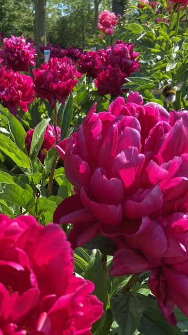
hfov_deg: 28.2
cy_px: 225
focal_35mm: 42
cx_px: 69
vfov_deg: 47.5
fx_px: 373
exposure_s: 1/296
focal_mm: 4.25
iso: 32
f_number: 1.8
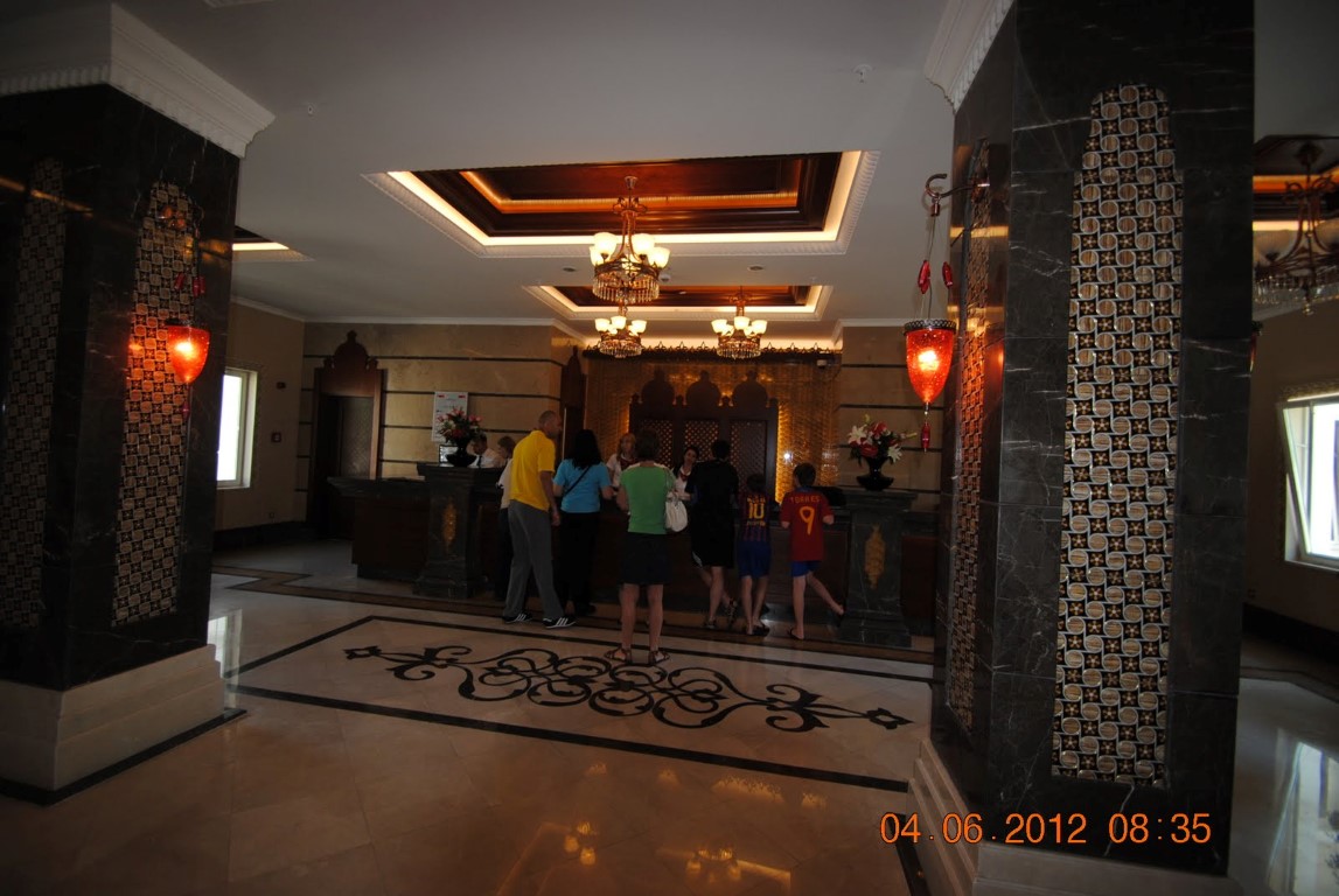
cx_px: 670
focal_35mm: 15
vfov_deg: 77.5
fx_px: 559
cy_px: 448
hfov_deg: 100.3
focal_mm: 10
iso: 200
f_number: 3.5
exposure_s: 1/60
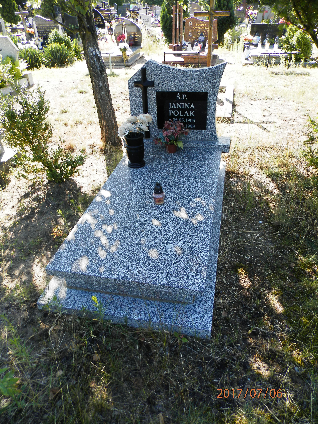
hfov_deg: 54.9
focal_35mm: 25
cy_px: 212
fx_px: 306
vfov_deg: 69.4
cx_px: 159
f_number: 8.7
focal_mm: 4.5
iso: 80
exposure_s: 1/20
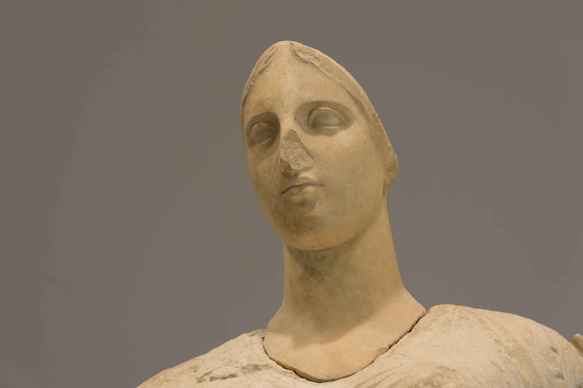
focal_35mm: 180
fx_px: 2913
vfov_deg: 7.6
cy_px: 194
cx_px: 292
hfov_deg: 11.4
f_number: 9
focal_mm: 180
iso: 800
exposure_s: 1/60
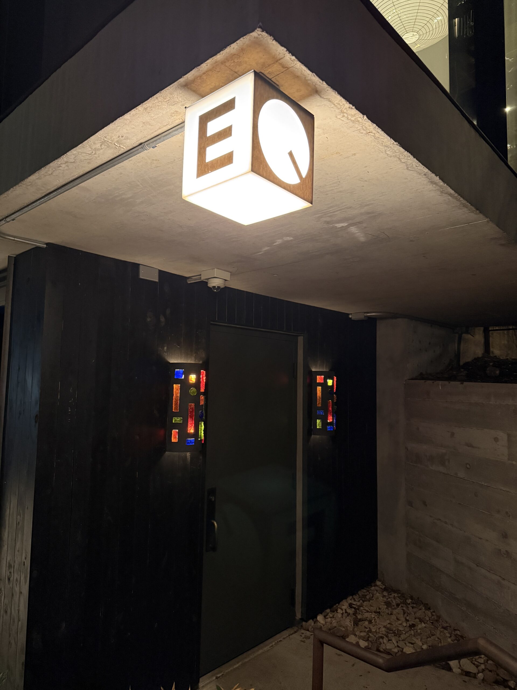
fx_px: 478
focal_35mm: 24
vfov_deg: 71.6
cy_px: 345
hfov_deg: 56.8
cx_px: 258
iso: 800
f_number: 1.78
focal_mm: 6.76
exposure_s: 1/40
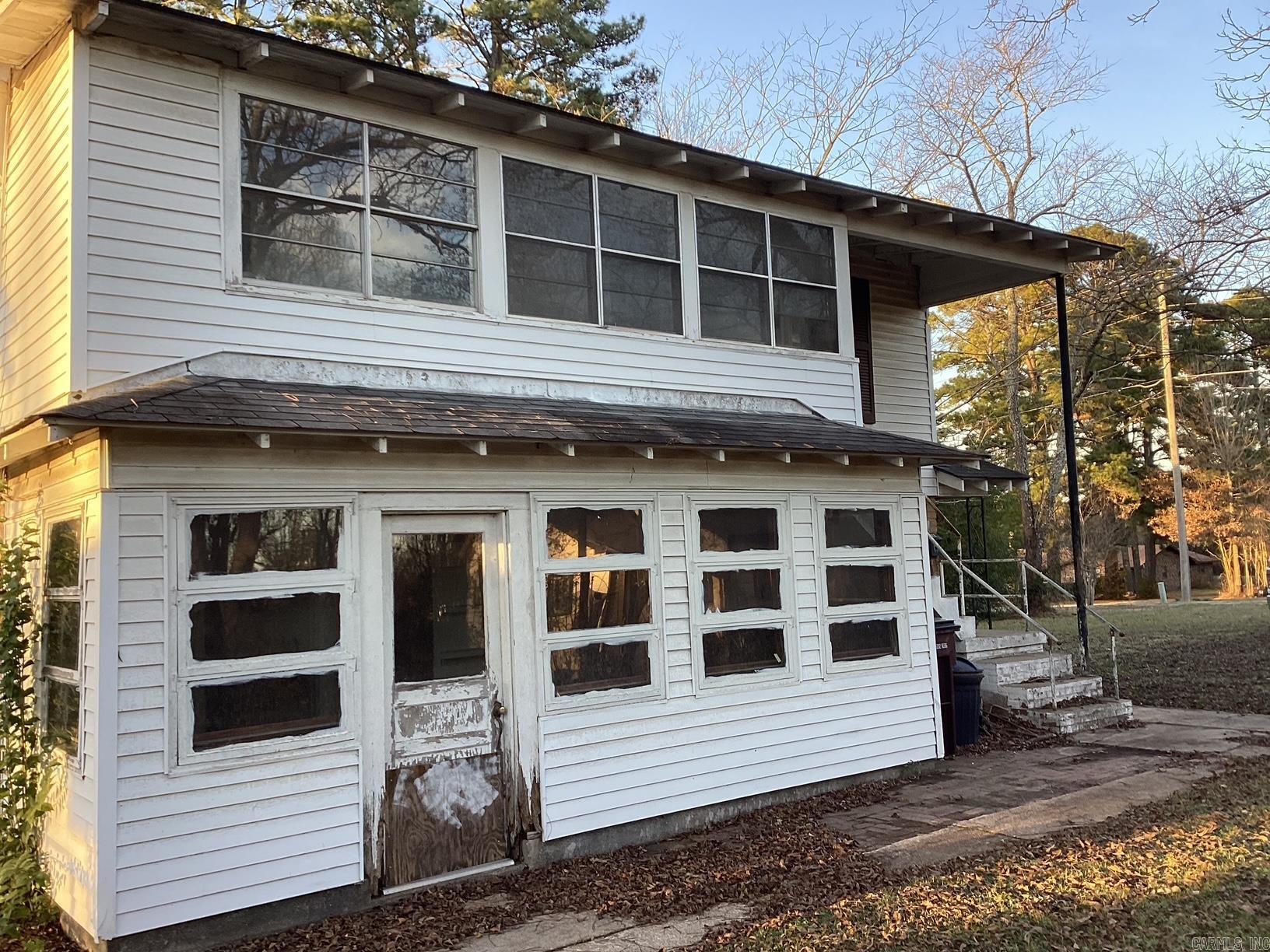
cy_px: 476
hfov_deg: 58.4
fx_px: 1137
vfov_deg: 45.4
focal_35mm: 31
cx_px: 635
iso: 50
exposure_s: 1/120
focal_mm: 3.3
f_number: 2.4
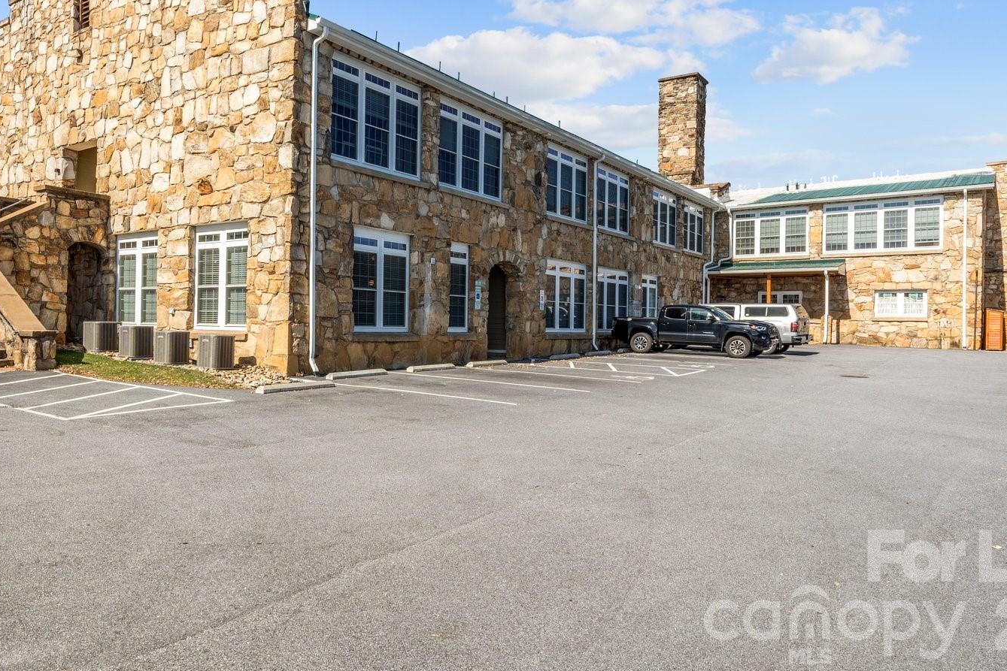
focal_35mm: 26
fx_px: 727
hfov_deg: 68.5
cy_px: 164
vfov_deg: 47.6
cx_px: 387
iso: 100
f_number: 16
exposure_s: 1/60
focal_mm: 17
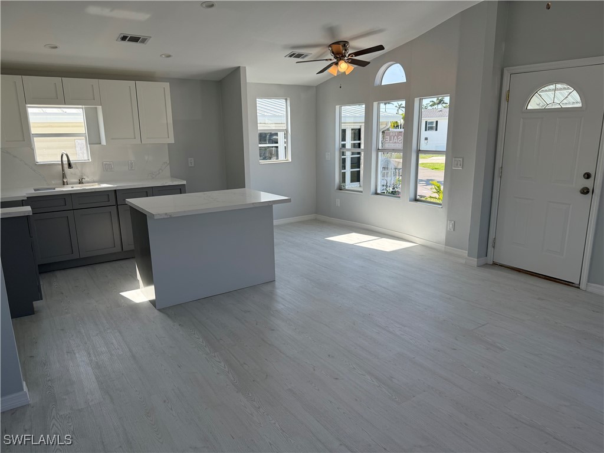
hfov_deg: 71.6
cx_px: 302
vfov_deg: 56.8
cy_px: 226
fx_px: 419
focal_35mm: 24
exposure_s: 1/1385
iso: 100
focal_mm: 6.76
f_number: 1.78
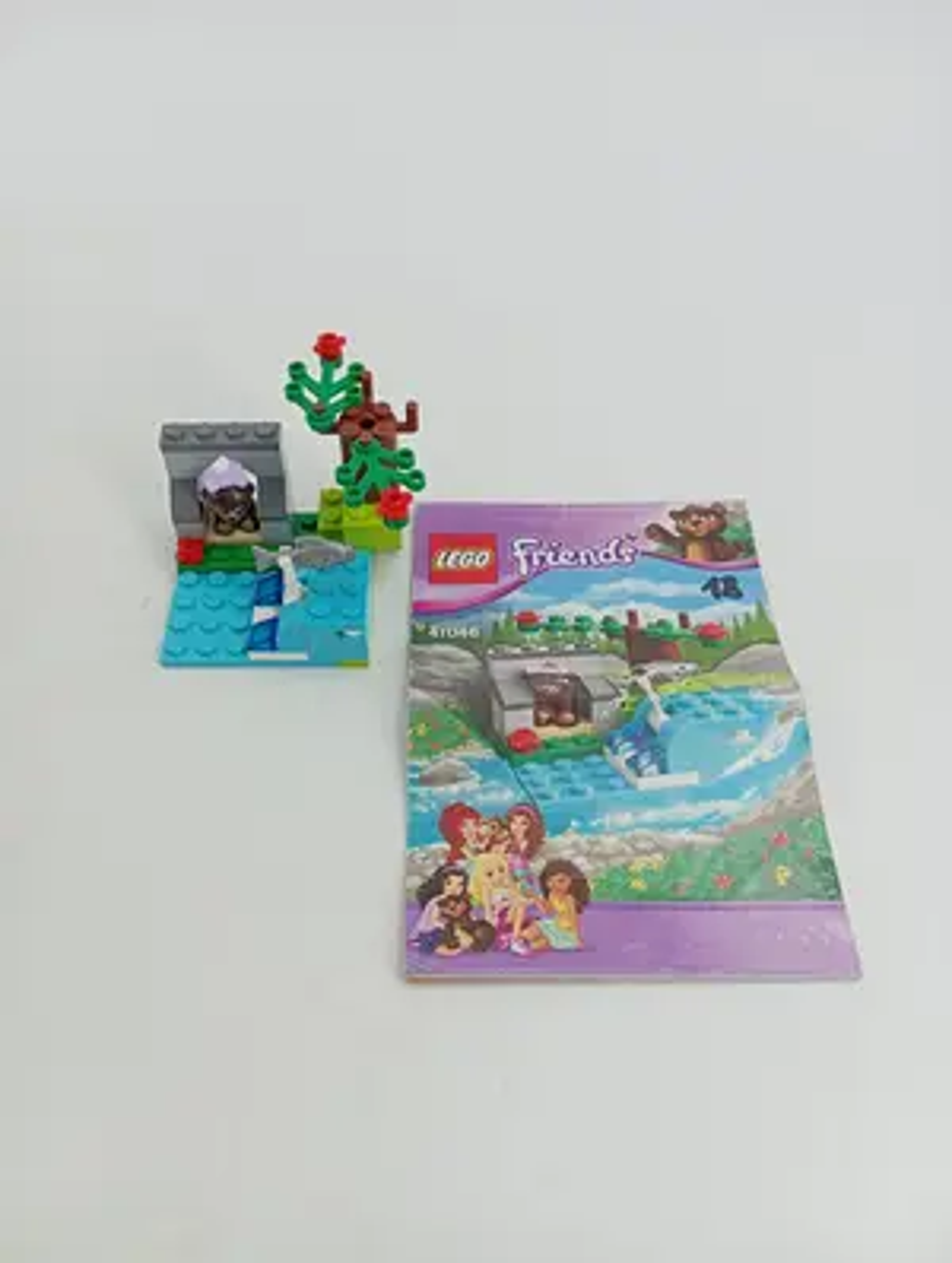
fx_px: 1023
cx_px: 476
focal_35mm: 28
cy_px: 632
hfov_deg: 49.9
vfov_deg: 63.4
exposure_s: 1/100
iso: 69
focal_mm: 4.22
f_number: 1.8
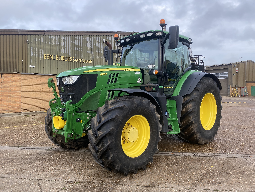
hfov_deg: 67.3
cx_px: 128
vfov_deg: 53.1
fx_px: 192
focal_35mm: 26
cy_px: 96
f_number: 1.8
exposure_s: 1/229
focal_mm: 4.25
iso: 32
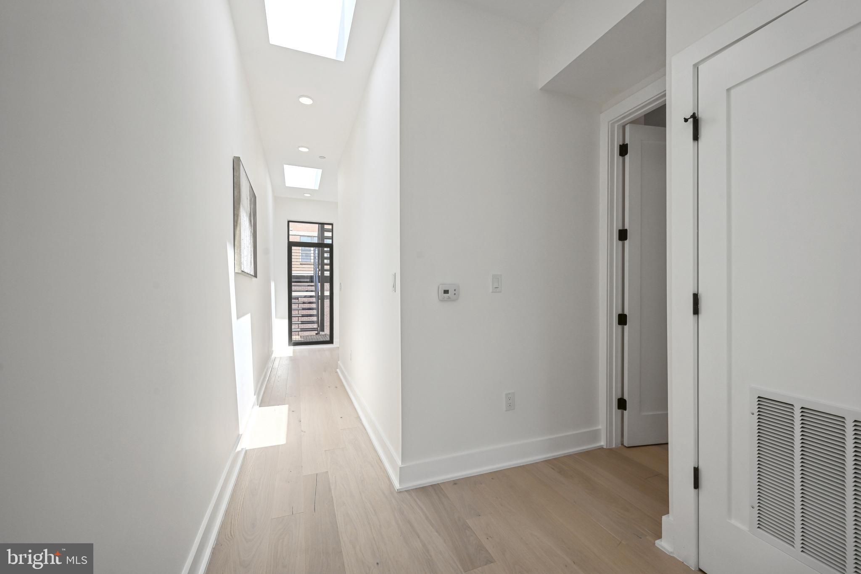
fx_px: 335
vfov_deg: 81.2
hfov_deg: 104.3
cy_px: 287
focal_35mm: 14
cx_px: 430
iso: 200
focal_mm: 14
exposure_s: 1/125
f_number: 9
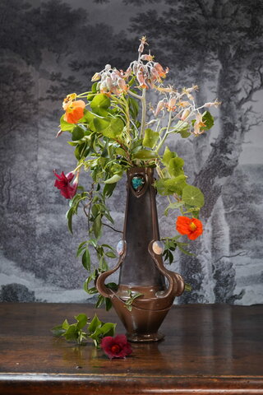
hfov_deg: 29.9
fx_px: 493
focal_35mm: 45
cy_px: 198
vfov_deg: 43.6
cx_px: 132
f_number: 7.1
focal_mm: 30
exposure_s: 1/125
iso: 400
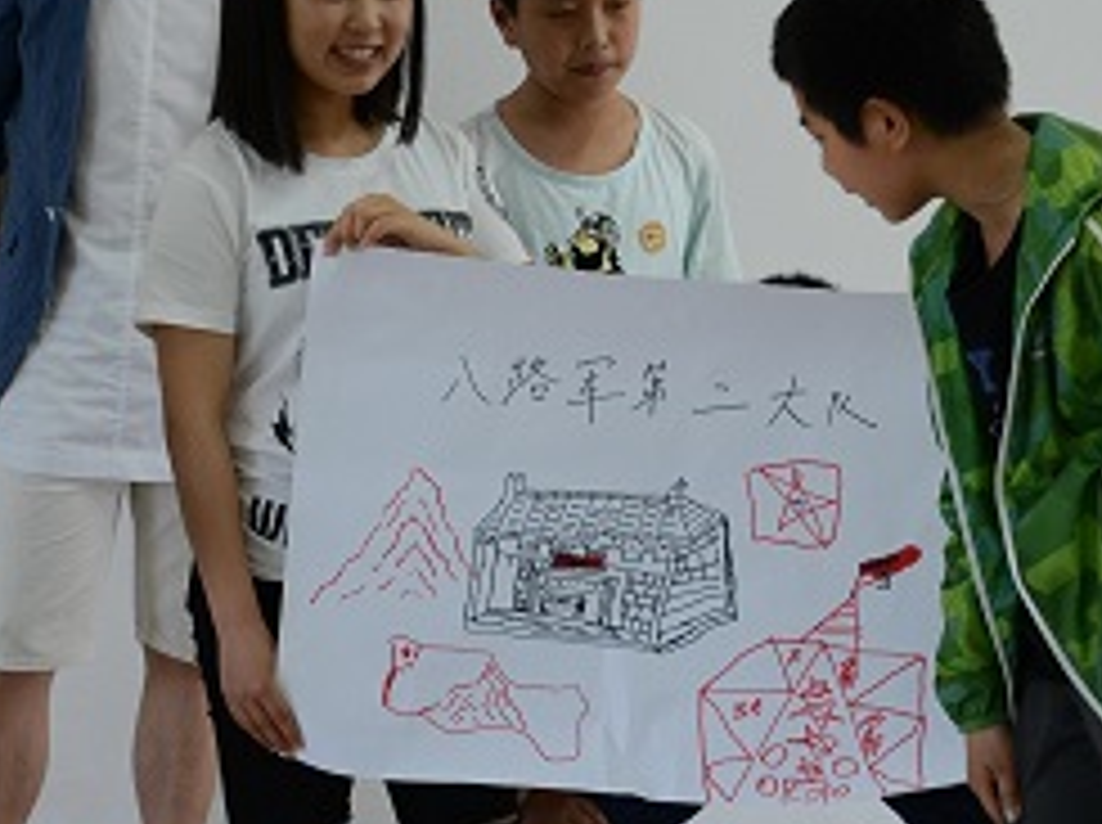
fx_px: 4132
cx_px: 477
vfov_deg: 11.4
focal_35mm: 130
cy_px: 468
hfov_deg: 15.2
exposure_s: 1/90
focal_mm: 34
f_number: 4.8
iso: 640
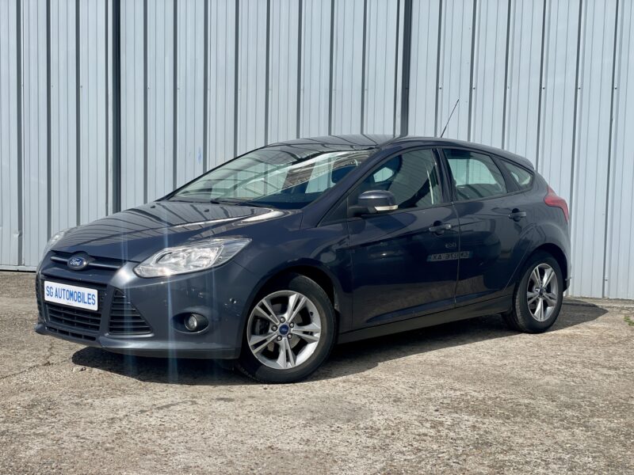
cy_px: 238
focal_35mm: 52
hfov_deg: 36.8
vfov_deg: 28.0
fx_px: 952
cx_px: 317
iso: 32
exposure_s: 1/2994
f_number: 2
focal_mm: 6
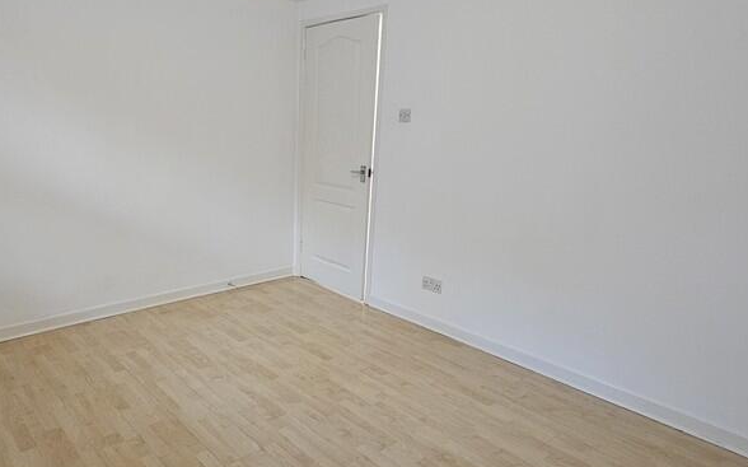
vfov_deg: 51.0
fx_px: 489
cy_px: 253
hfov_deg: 72.9
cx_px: 258
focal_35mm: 24
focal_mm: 2.2
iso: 320
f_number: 2.2
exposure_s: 1/50
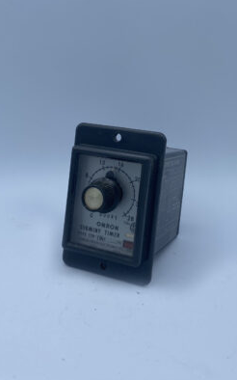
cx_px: 118
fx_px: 290
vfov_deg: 66.5
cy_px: 189
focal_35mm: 28
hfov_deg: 44.5
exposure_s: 1/1464
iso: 32
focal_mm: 4.25
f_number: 1.8
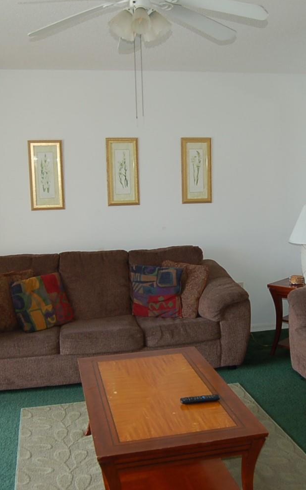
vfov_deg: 47.2
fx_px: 561
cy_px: 246
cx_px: 214
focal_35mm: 42
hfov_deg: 30.2
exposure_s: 1/60
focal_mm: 18
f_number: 3.5
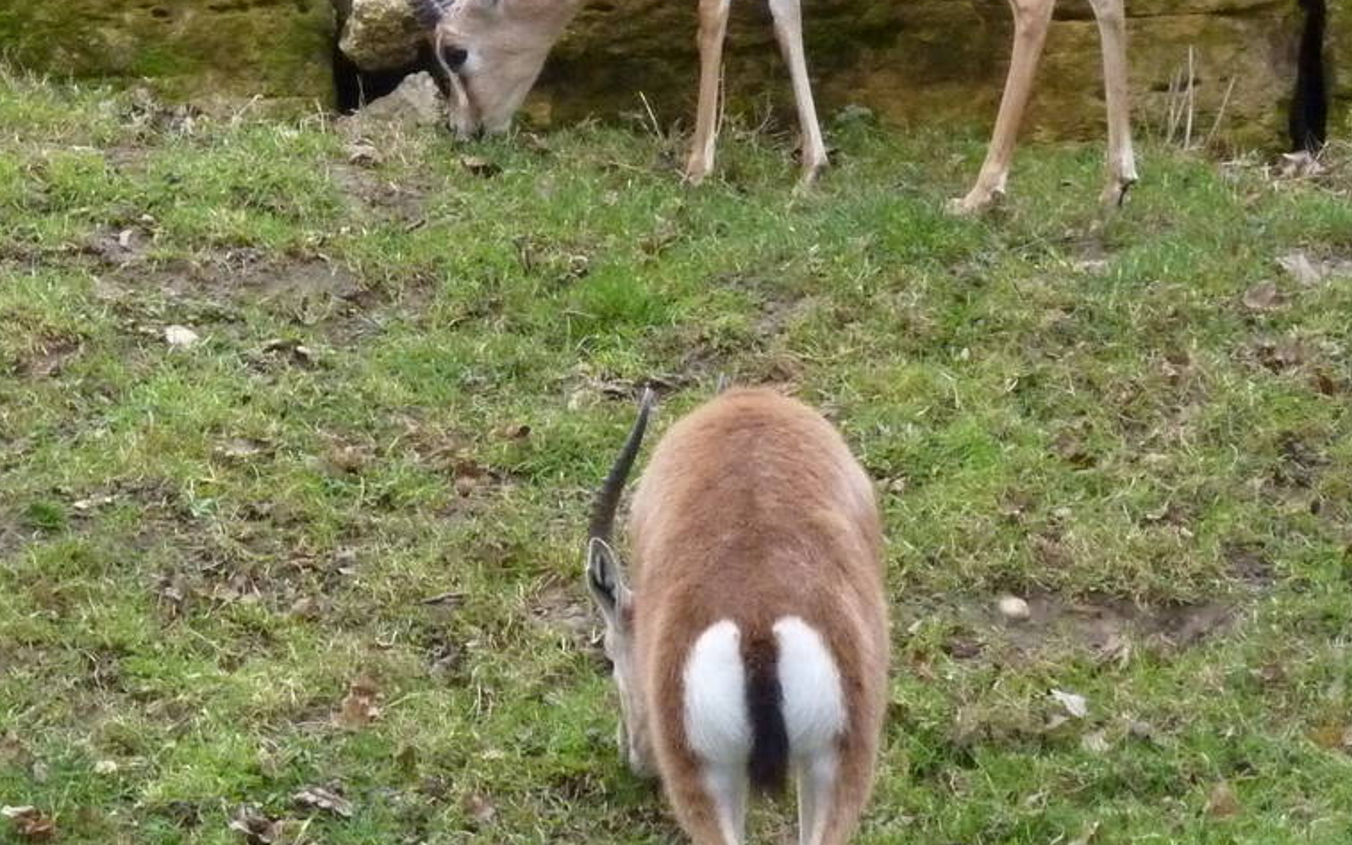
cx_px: 389
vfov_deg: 4.3
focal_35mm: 307
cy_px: 34
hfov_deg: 6.8
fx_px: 11311
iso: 500
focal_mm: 22.5
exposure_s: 1/100
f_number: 4.5
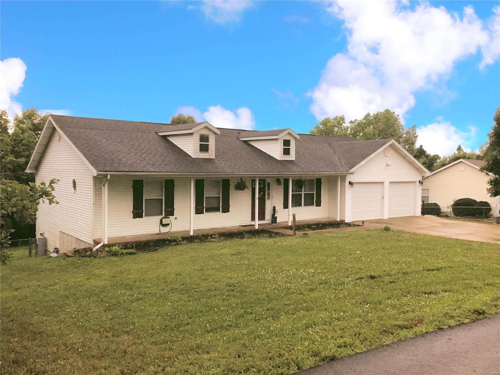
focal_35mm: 31
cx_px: 250
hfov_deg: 58.4
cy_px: 188
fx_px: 448
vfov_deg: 45.4
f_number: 2.4
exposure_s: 1/30
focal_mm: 3.3
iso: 25
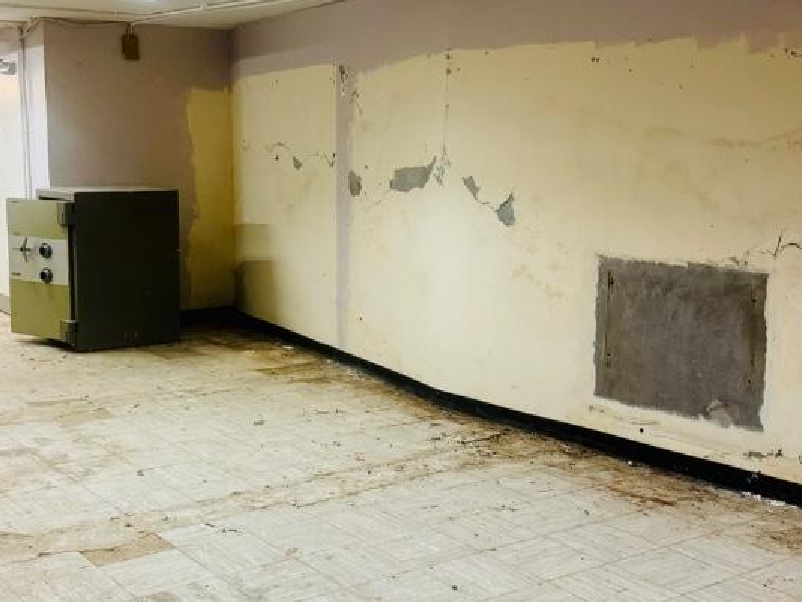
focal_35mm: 46
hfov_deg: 40.9
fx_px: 1066
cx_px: 293
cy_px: 308
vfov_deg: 31.5
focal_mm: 6.76
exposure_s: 1/50
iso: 200
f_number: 1.78
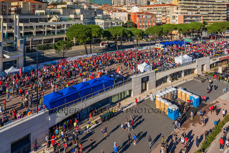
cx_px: 114
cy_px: 76
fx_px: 140
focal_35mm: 22
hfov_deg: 78.6
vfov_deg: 57.2
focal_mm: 8.4
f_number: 2.8
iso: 100
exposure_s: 1/2000
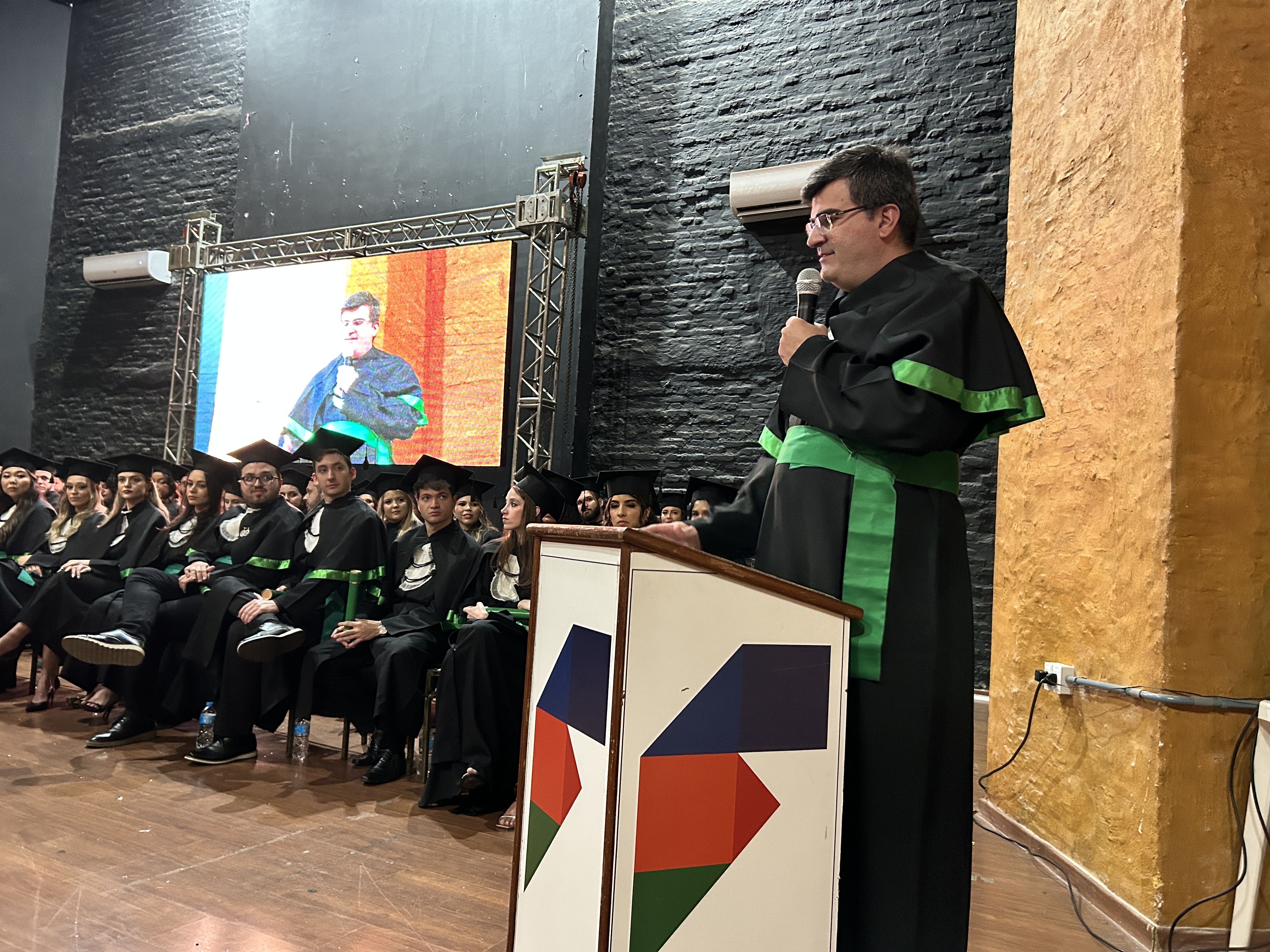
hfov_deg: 67.3
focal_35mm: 26
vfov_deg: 53.1
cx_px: 635
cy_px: 476
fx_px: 954
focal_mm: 5.7
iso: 500
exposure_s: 1/30
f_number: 1.5
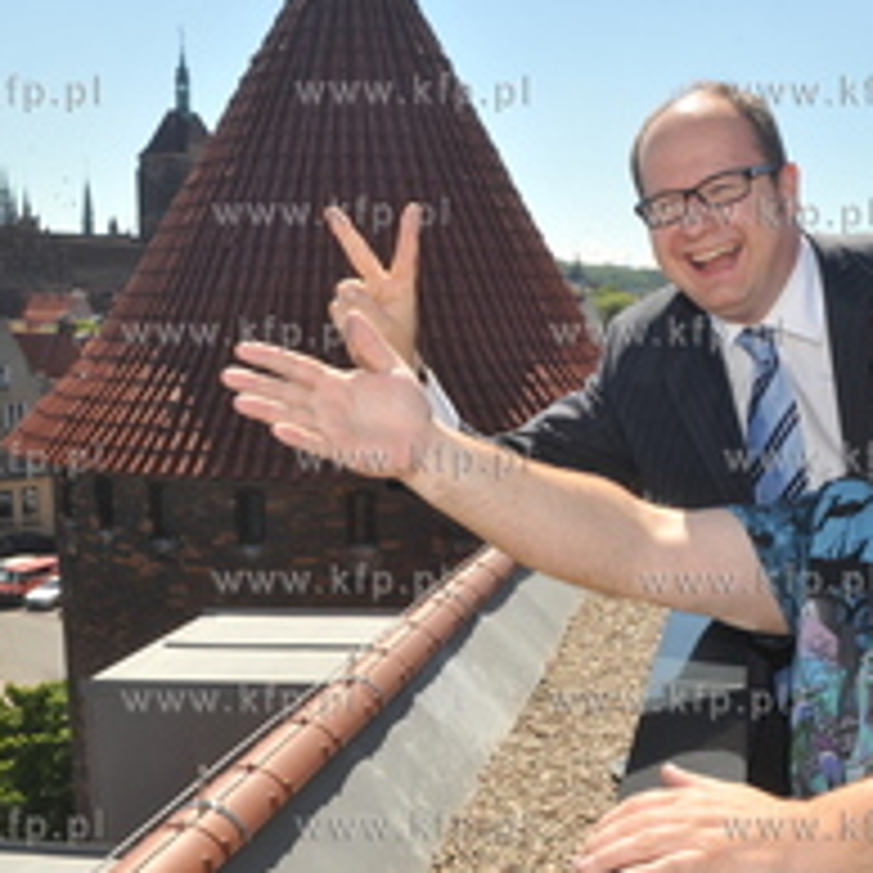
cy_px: 518
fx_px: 1198
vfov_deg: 39.9
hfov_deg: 39.6
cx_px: 572
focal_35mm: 42
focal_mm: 24
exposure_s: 1/200
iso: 400
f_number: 18
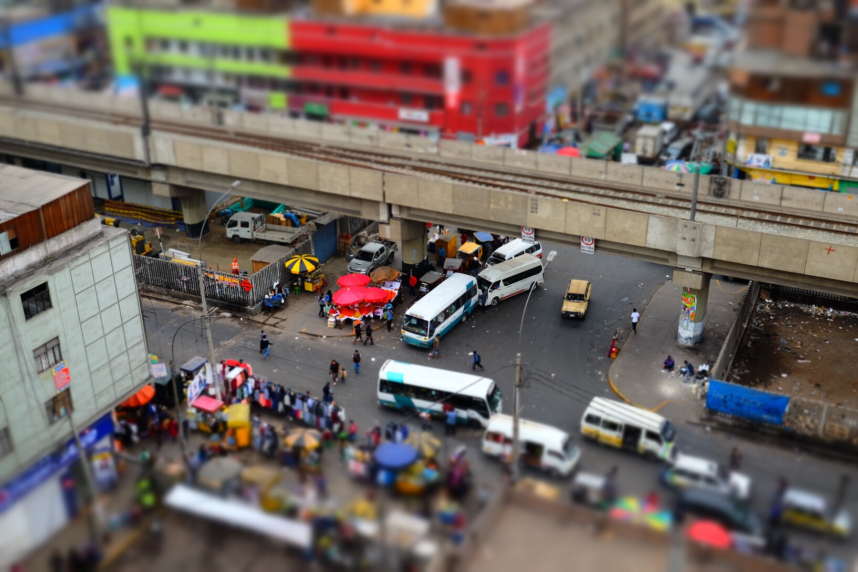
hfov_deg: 50.7
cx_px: 429
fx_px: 906
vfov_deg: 35.0
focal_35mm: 38
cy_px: 286
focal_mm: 25.4
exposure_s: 1/400
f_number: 4
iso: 200
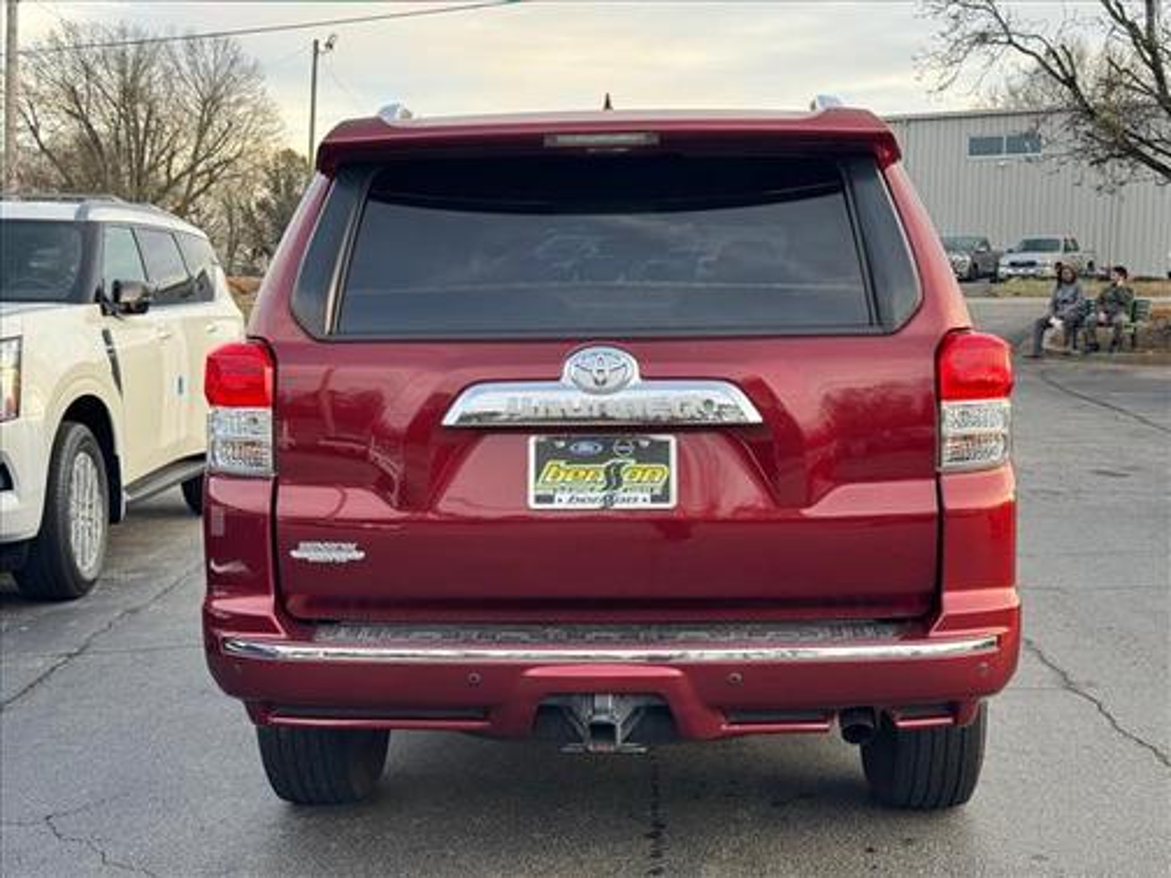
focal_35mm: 48
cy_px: 439
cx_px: 586
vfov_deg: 30.3
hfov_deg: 39.7
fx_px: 1624
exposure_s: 1/179
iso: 64
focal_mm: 6.76
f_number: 1.78
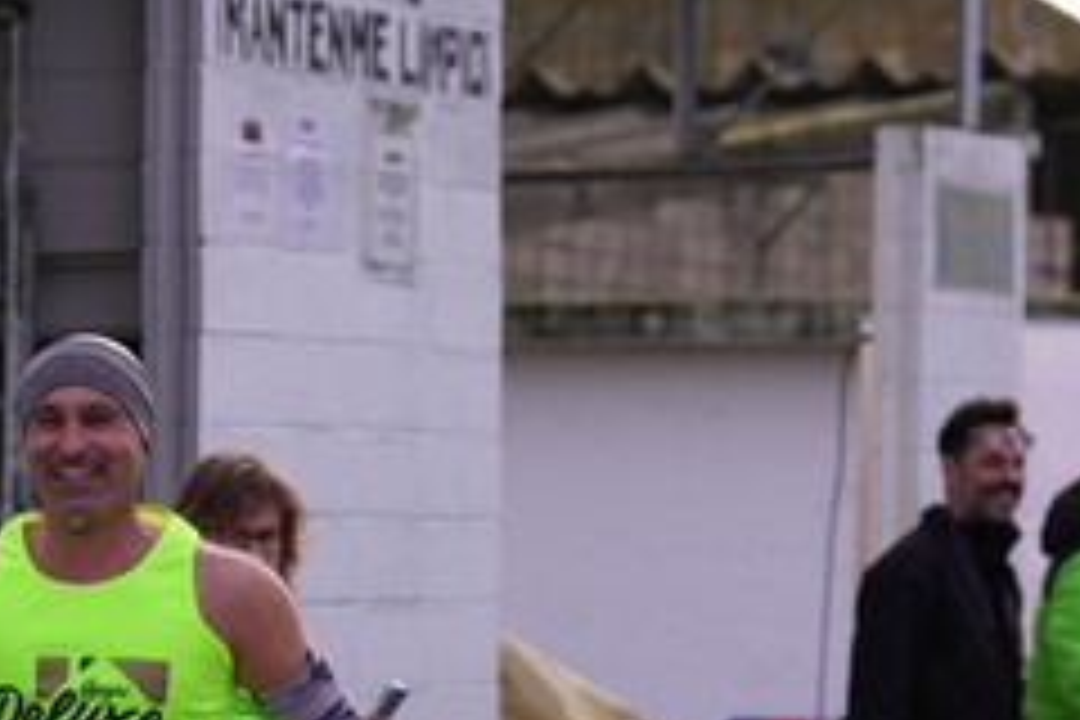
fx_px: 6449
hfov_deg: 9.5
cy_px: 709
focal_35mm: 215
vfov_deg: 6.4
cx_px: 63
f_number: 4.5
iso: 500
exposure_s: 1/800
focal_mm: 103
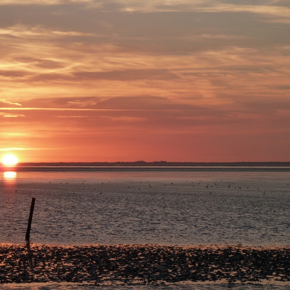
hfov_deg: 11.5
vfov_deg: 11.5
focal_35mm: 152
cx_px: 96
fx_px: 1441
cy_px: 146
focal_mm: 21
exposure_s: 1/160
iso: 125
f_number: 4.4
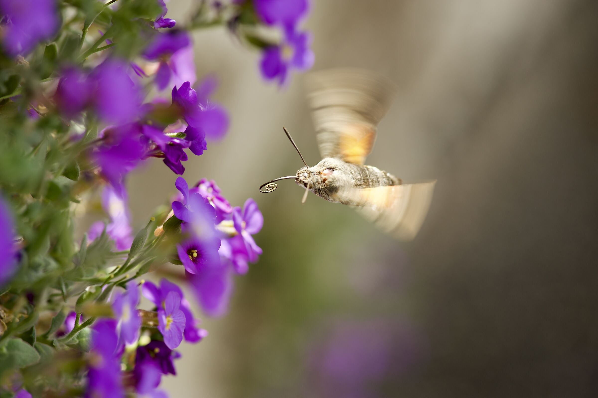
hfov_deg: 19.5
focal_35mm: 105
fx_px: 1743
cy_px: 199
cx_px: 299
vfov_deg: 13.0
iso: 200
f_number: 8
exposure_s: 1/250
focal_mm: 105
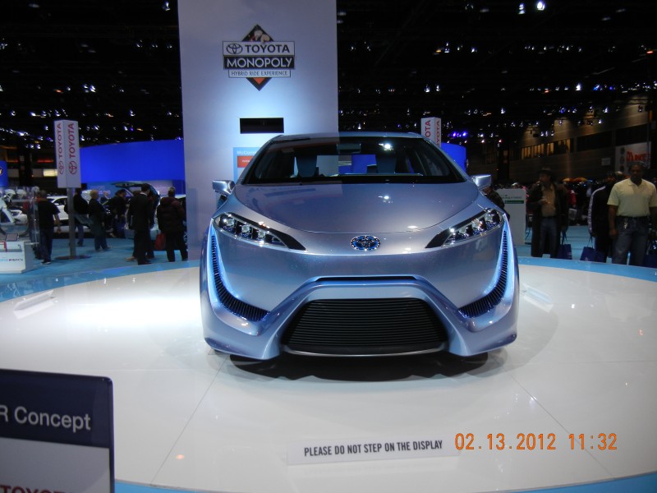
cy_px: 246
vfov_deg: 46.8
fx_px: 569
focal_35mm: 30
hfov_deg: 60.0
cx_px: 328
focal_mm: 5.4
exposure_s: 1/105
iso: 160
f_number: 3.5
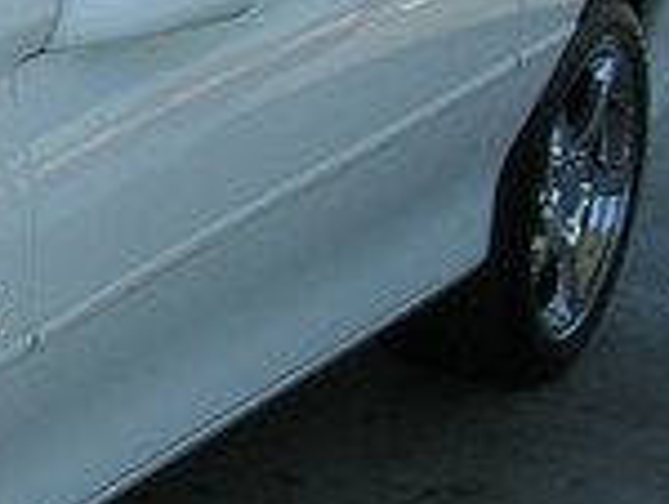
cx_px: -629
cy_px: 388
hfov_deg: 11.1
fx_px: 3136
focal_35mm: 162
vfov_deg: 9.2
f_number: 4.8
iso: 64
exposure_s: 1/240
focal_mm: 7.8
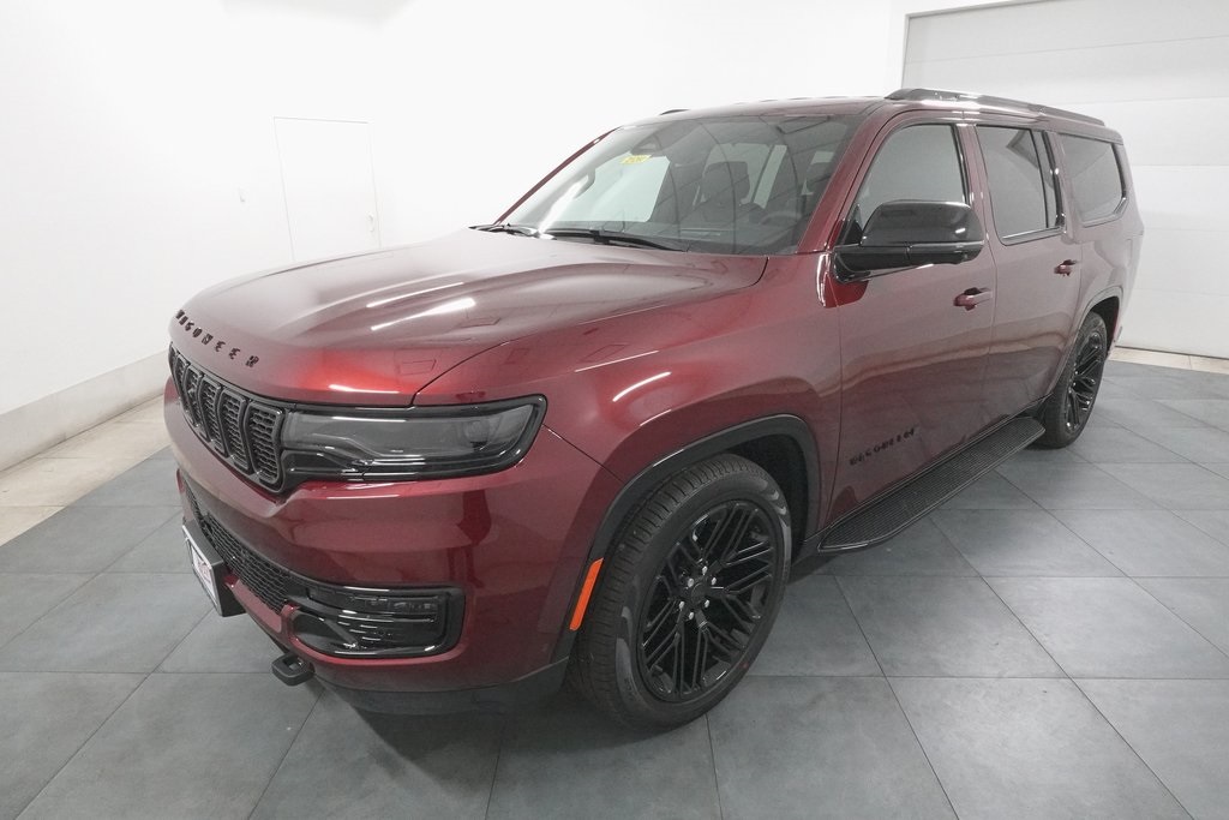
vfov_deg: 61.9
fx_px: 683
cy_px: 410
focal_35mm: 20
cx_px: 614
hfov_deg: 84.0
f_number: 8
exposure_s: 1/80
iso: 4000
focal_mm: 7.6
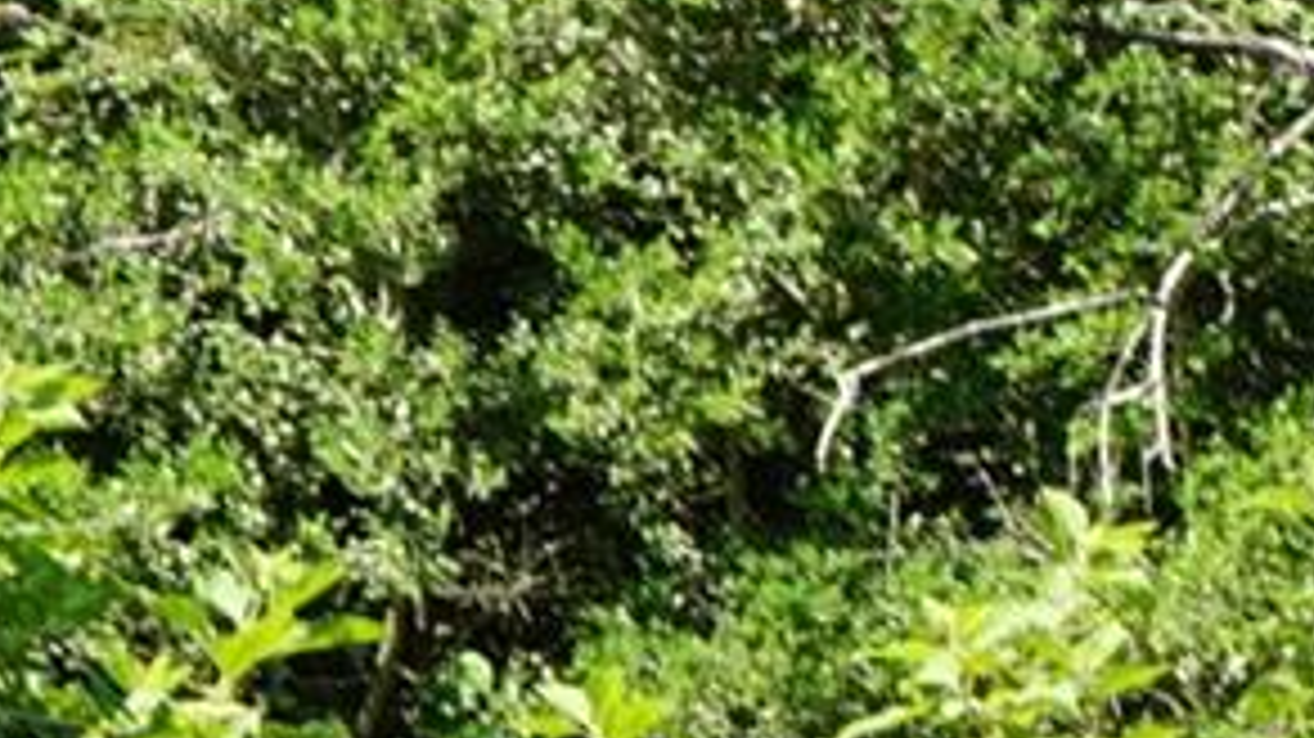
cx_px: 4149
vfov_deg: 2.2
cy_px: -1384
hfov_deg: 3.8
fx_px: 19191
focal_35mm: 551
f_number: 7.1
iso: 100
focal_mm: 50
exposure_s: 1/100
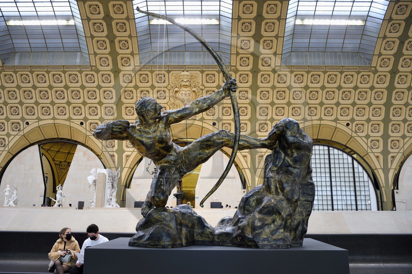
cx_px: 206
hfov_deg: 62.0
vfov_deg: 43.6
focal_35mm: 30
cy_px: 137
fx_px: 343
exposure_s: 1/40
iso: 1600
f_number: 6.3
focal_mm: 30
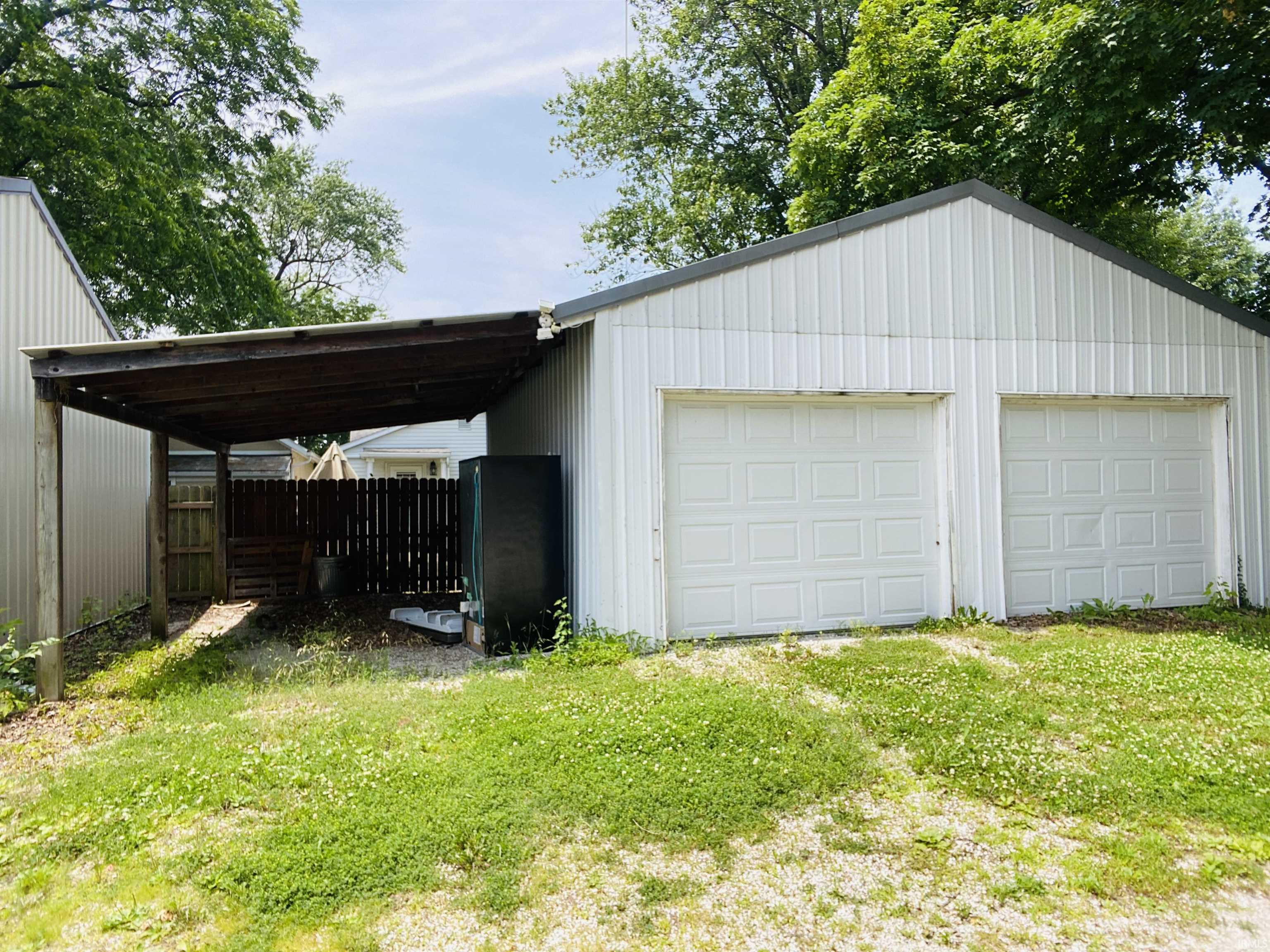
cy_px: 476
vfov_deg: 58.9
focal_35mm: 23
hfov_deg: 73.9
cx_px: 635
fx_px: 844
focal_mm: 2.71
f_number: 2.2
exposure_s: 1/487
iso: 25
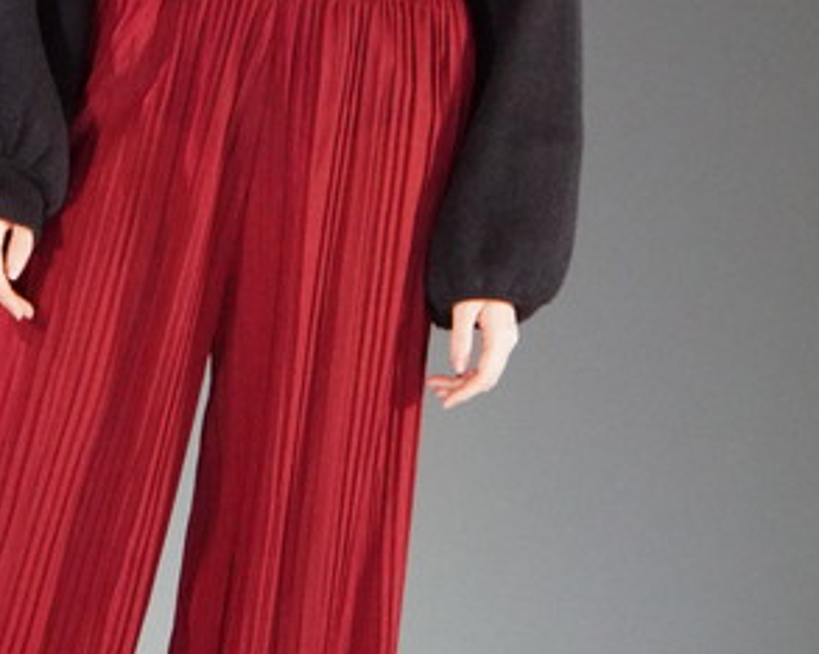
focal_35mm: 616
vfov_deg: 2.5
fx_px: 14921
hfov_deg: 3.1
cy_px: -28
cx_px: 303
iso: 10000
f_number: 7.1
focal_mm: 200
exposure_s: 1/320
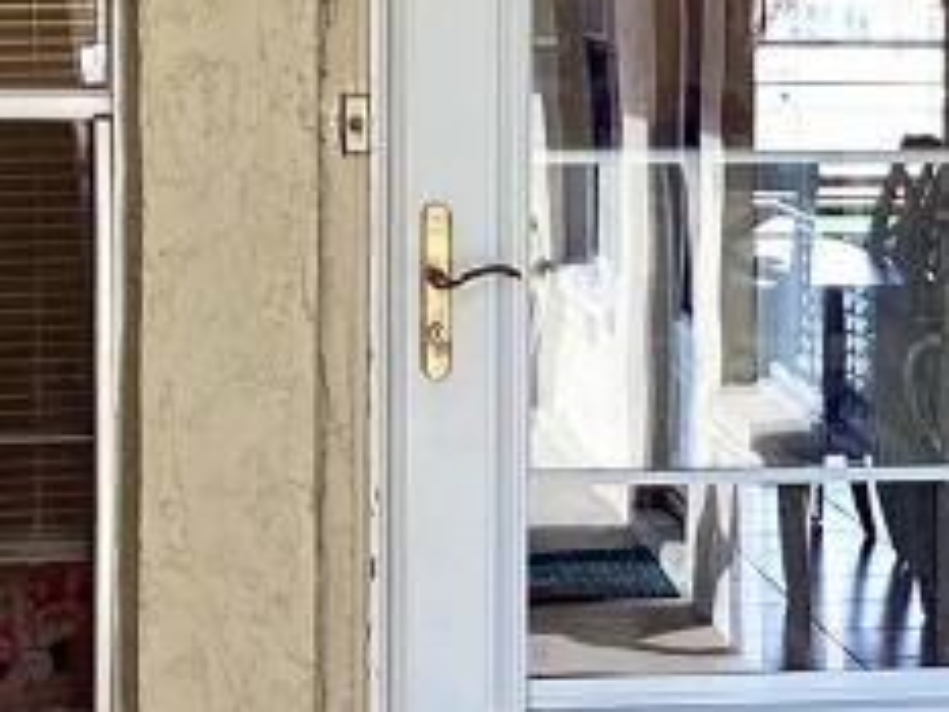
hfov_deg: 14.3
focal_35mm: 136
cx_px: 908
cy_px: 224
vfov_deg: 10.9
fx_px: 3730
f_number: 2.4
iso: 32
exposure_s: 1/120
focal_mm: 3.3
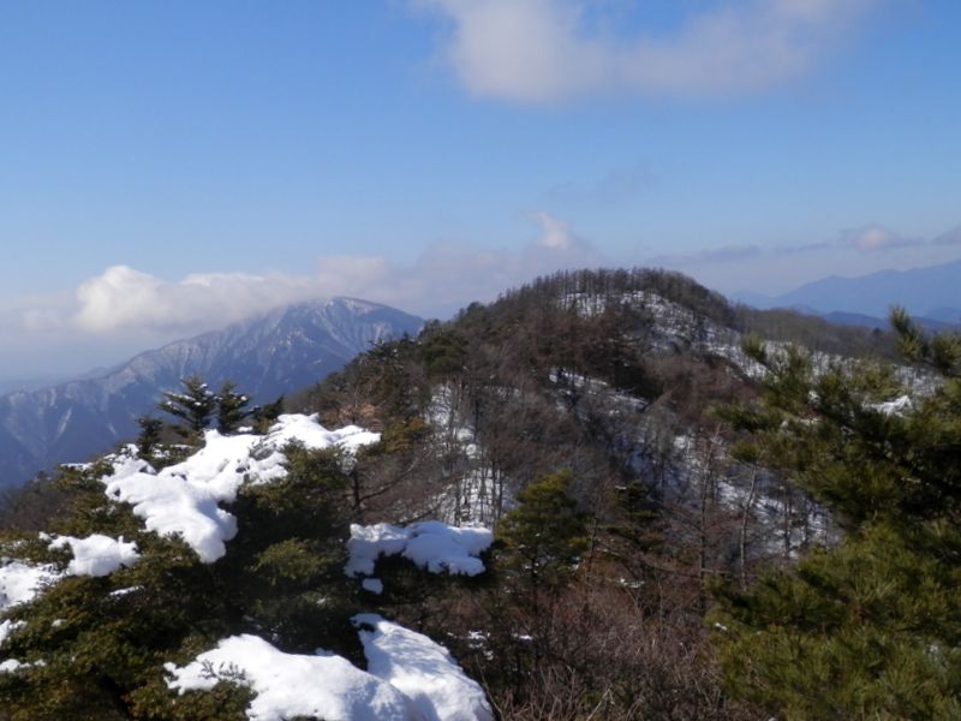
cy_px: 360
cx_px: 480
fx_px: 916
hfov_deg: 55.4
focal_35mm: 33
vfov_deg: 42.9
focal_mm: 6
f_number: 9.7
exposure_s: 1/200
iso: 80
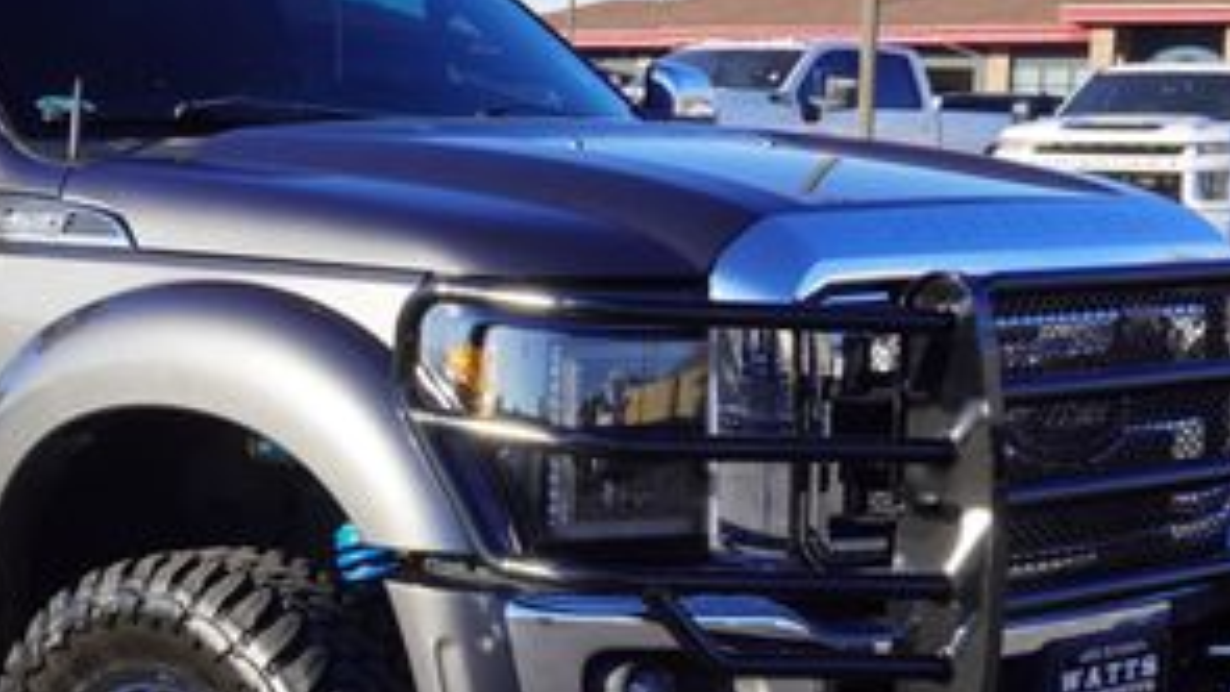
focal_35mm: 92
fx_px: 3005
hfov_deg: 22.5
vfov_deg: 13.1
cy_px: 484
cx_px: 108
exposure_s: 1/100
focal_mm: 27
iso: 100
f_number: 8
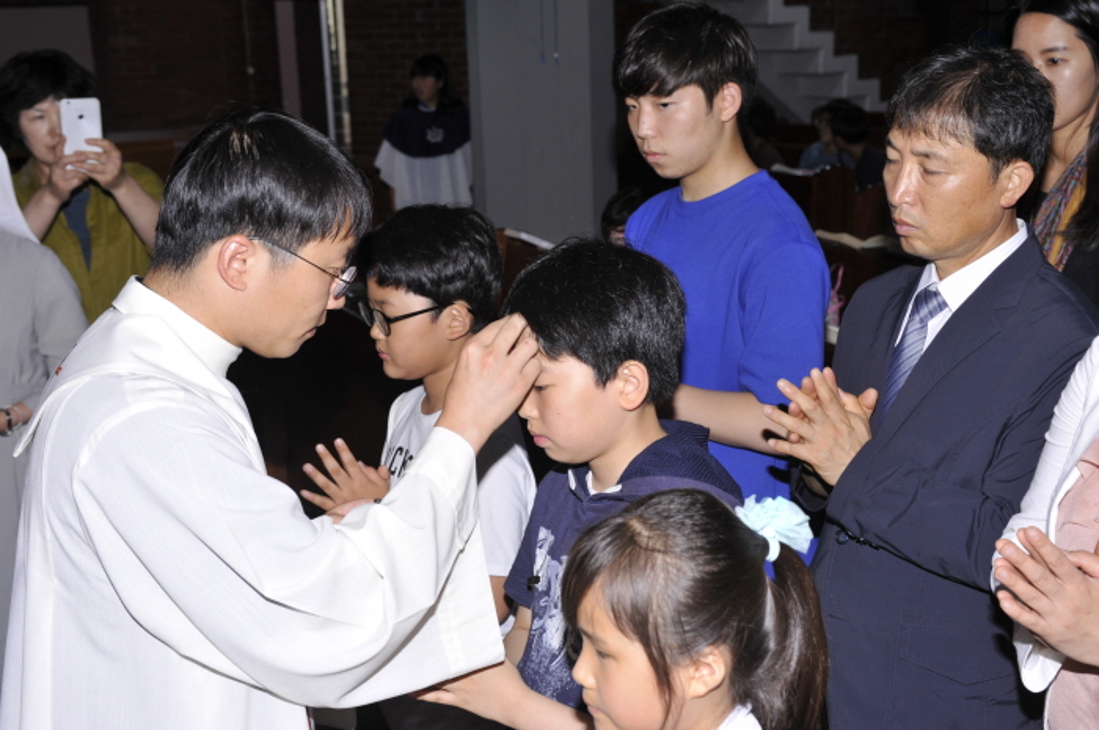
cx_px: 550
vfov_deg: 26.9
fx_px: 1525
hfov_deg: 39.6
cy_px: 365
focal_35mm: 50
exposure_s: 1/60
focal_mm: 50
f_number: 8
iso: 200
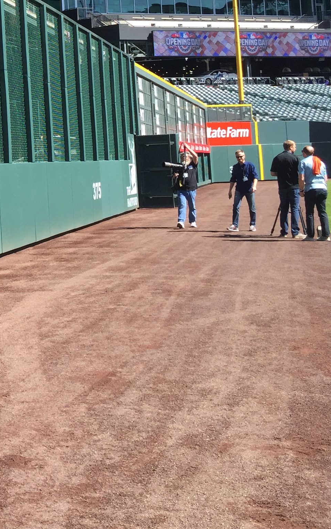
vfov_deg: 30.8
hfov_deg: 17.5
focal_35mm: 65
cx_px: -194
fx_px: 938
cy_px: 113
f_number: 2.2
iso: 32
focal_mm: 4.15
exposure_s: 1/732
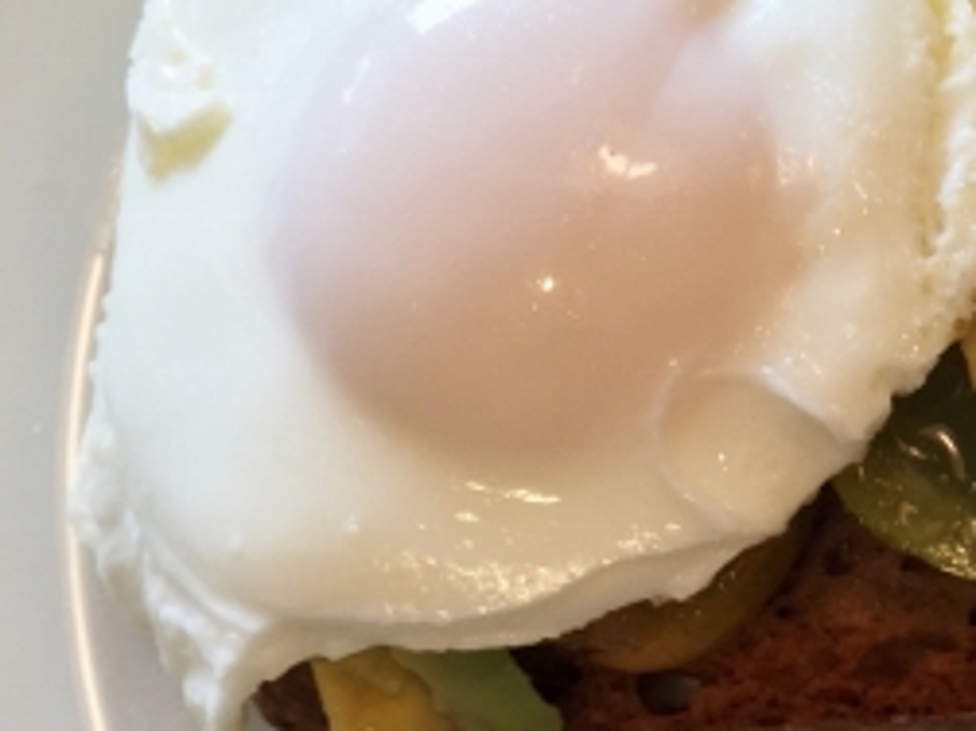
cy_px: 272
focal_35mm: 74
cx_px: 1104
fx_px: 2085
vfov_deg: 19.8
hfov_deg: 24.4
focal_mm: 4.15
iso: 32
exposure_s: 1/60
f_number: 2.2
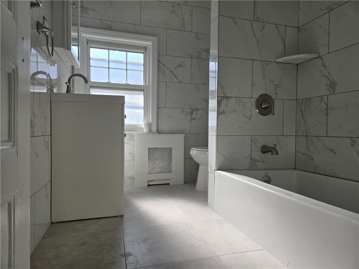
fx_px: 239
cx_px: 180
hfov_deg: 73.9
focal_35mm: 23
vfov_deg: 58.9
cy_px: 134
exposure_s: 1/1567
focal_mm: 5.4
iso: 80
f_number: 1.8
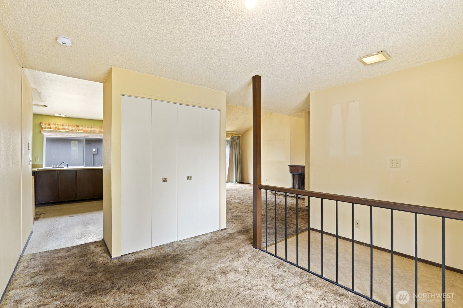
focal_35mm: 16
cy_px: 154
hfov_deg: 96.7
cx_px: 232
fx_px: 206
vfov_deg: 73.7
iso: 400
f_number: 7.1
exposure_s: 1/5
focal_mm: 16
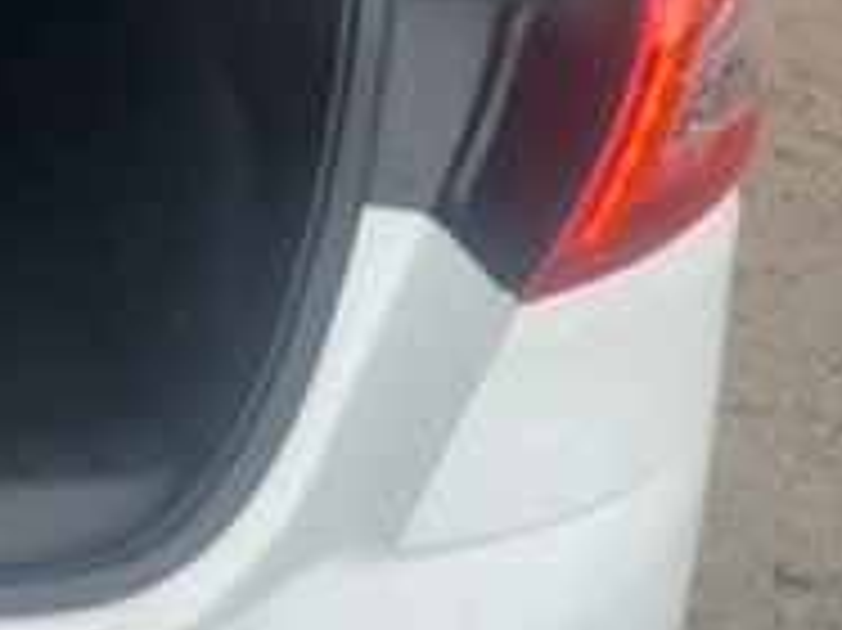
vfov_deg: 13.7
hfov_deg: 15.7
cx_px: -666
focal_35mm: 107
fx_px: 2601
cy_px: 112
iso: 40
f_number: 1.8
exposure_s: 1/106
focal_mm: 5.23
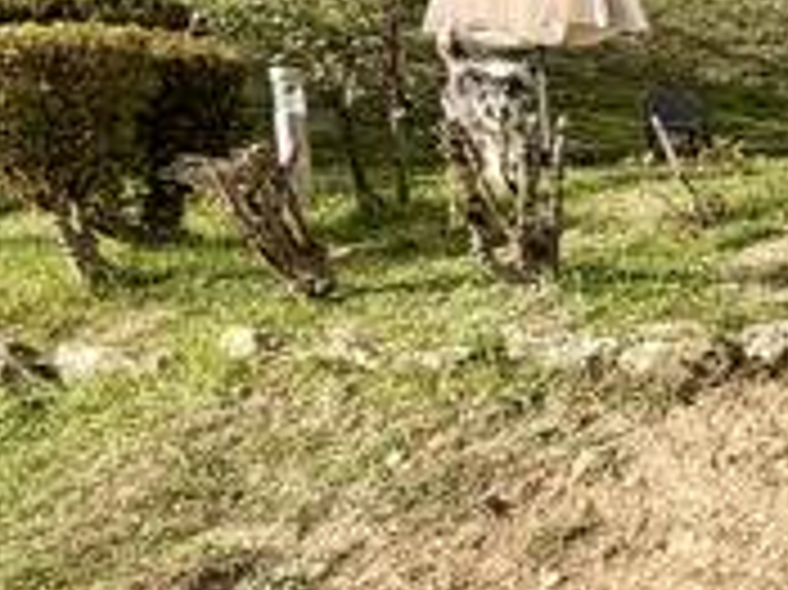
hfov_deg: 20.3
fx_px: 1456
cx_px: 1463
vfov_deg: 22.9
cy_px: 248
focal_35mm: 64
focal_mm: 2.22
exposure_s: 1/770
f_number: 2.2
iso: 32
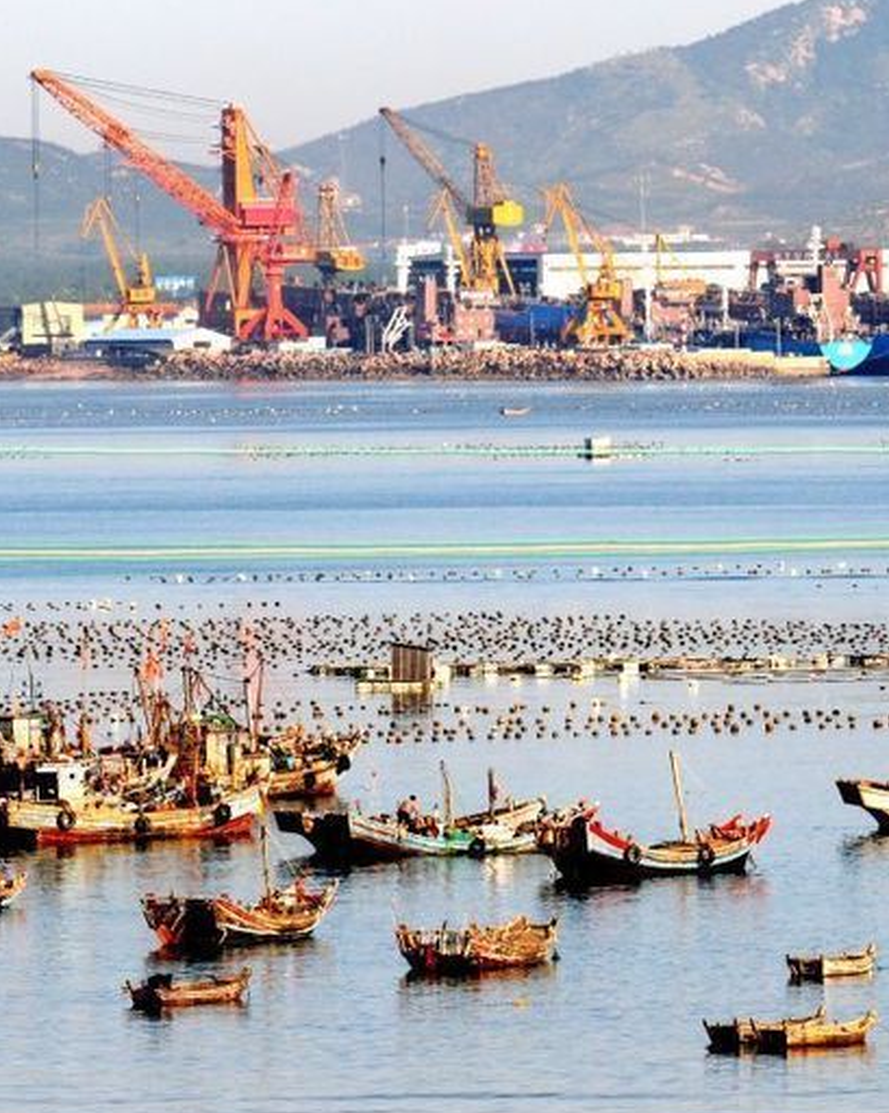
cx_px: 412
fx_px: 16262
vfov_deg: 3.9
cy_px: 536
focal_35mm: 494
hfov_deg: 3.1
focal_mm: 200
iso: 200
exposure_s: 1/320
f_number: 9
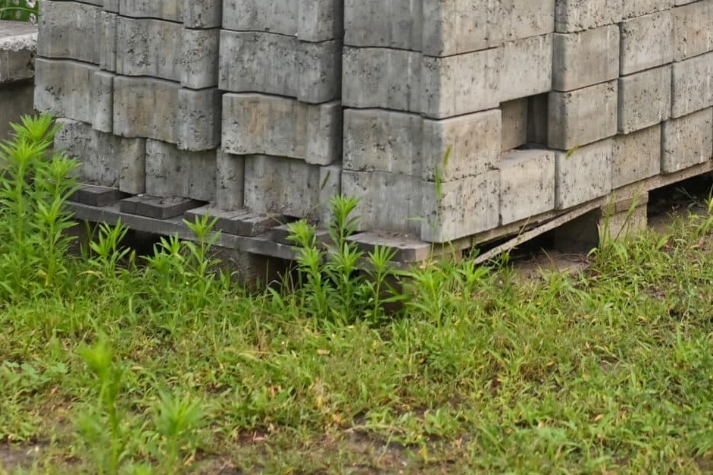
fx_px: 3028
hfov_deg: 13.2
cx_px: 723
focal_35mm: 153
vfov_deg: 8.8
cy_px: -149
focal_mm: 50
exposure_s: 1/1250
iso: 320
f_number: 4.5
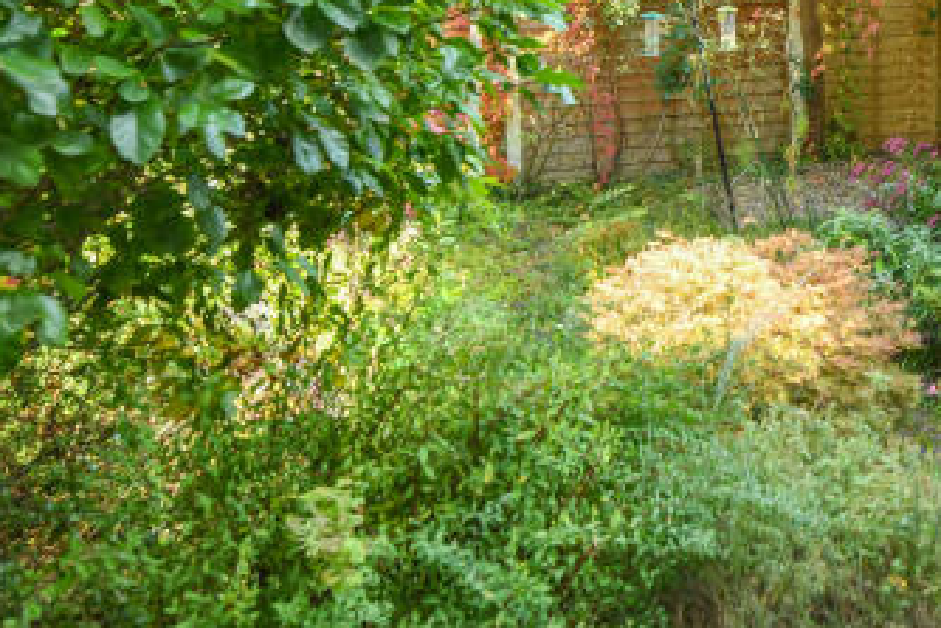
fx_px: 1281
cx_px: 980
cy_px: 63
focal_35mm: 49
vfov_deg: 26.6
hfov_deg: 35.7
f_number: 6.3
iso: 320
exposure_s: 1/80
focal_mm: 16
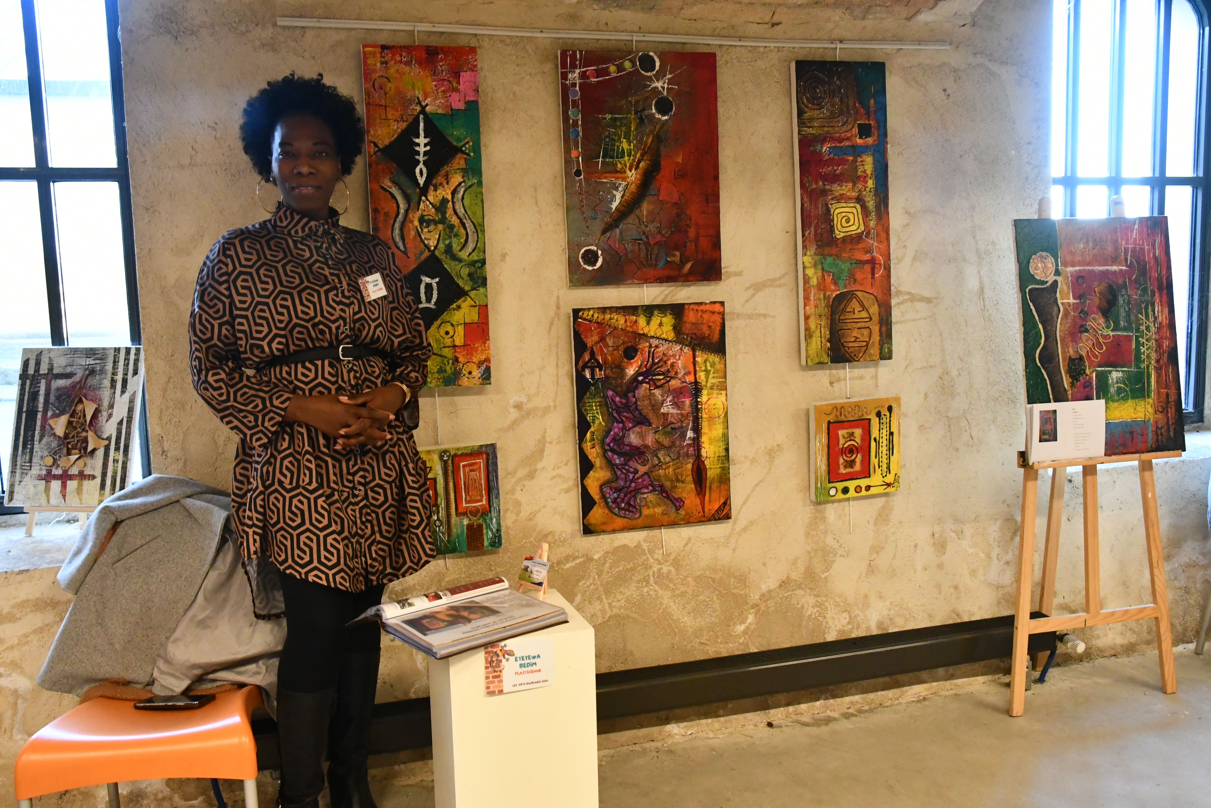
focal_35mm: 30
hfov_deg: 61.9
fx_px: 1009
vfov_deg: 43.6
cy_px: 404
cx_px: 606
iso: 5000
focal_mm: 20
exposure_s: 1/100
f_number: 5.6
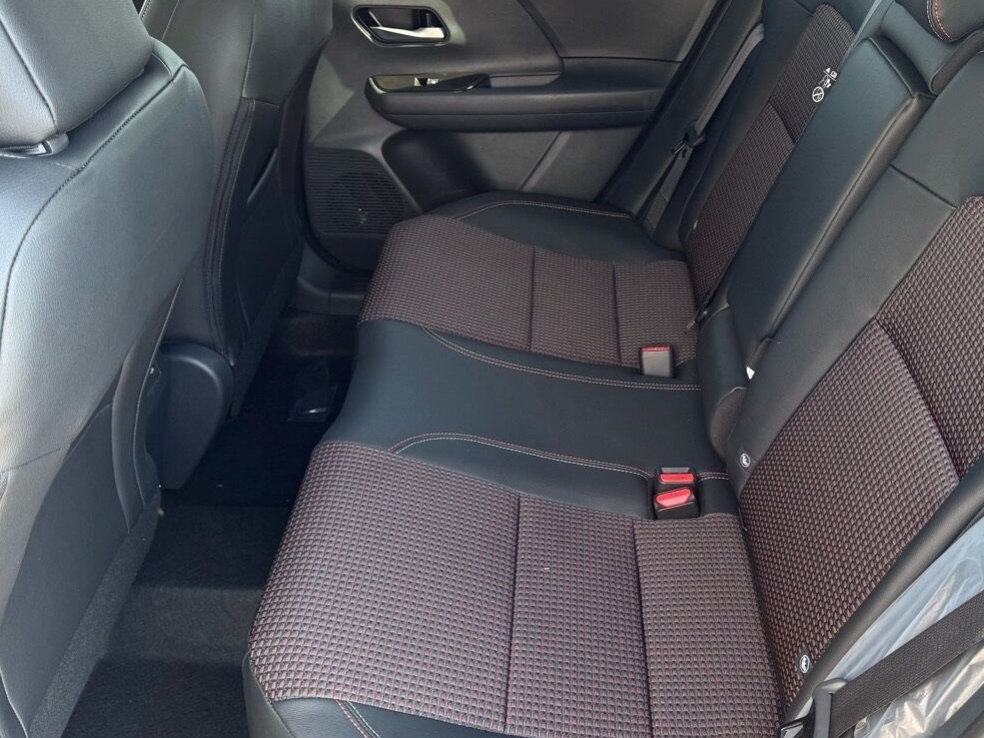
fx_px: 711
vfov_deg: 54.9
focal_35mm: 25
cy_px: 361
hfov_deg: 69.4
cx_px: 512
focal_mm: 6.76
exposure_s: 1/121
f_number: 1.78
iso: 125
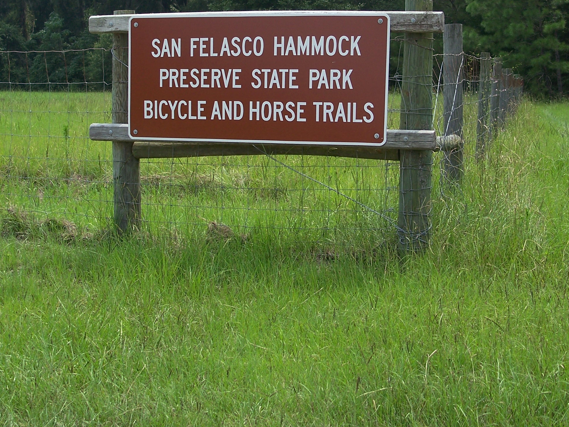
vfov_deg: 23.5
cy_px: 135
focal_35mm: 62
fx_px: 1019
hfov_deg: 31.2
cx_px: 286
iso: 64
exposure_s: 1/640
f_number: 2.8
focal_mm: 7.8
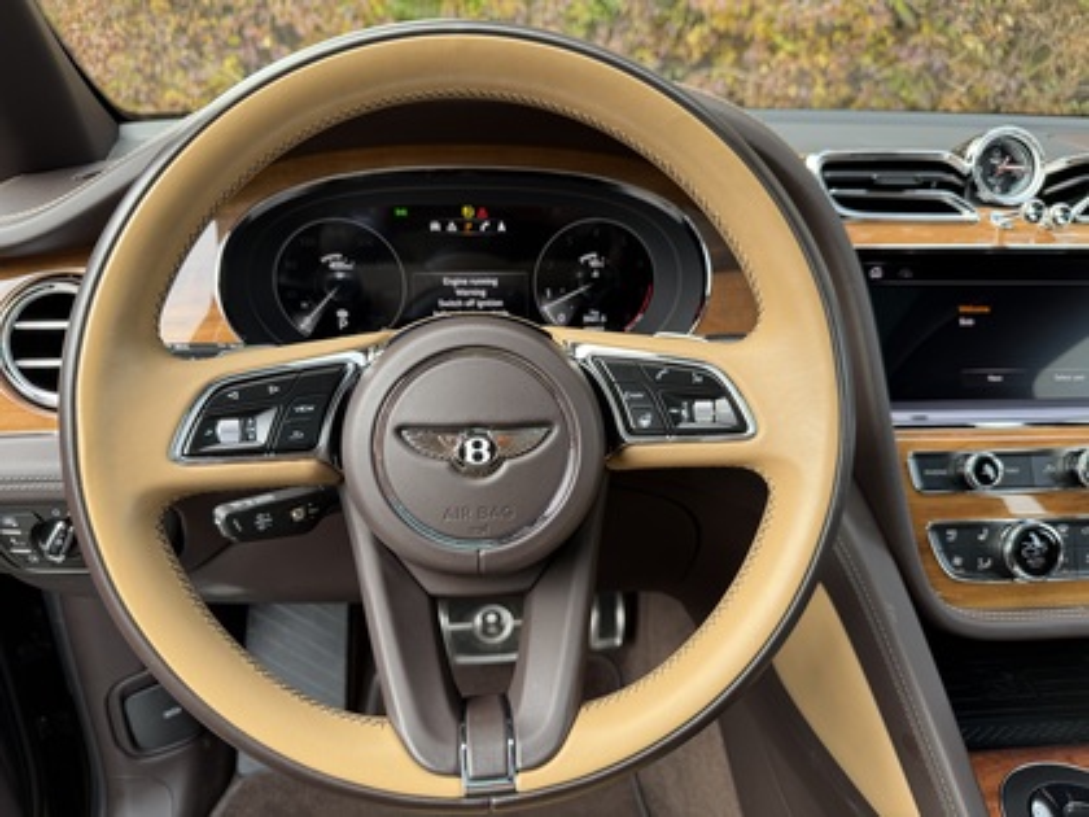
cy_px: 408
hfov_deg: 71.6
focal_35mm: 24
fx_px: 755
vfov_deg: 56.8
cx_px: 544
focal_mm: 6.76
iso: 64
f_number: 1.78
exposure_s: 1/121
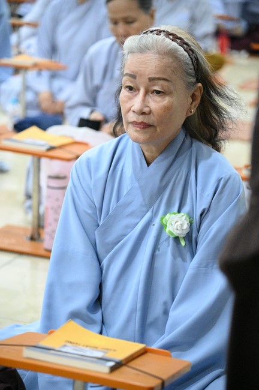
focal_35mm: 105
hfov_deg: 13.0
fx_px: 1135
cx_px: 130
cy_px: 195
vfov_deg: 19.5
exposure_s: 1/250
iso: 25600
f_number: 4
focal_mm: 105
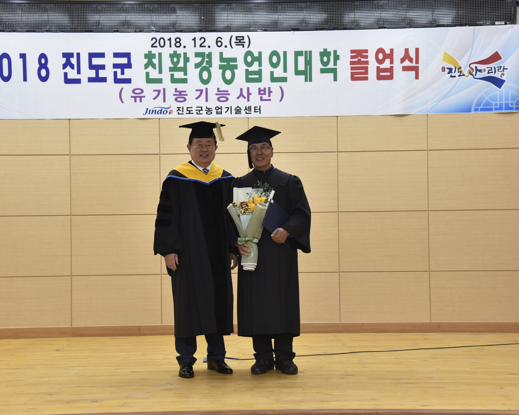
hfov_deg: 34.1
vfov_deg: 27.6
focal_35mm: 55
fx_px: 845
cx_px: 238
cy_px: 210
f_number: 4.5
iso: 640
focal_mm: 48
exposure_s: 1/125
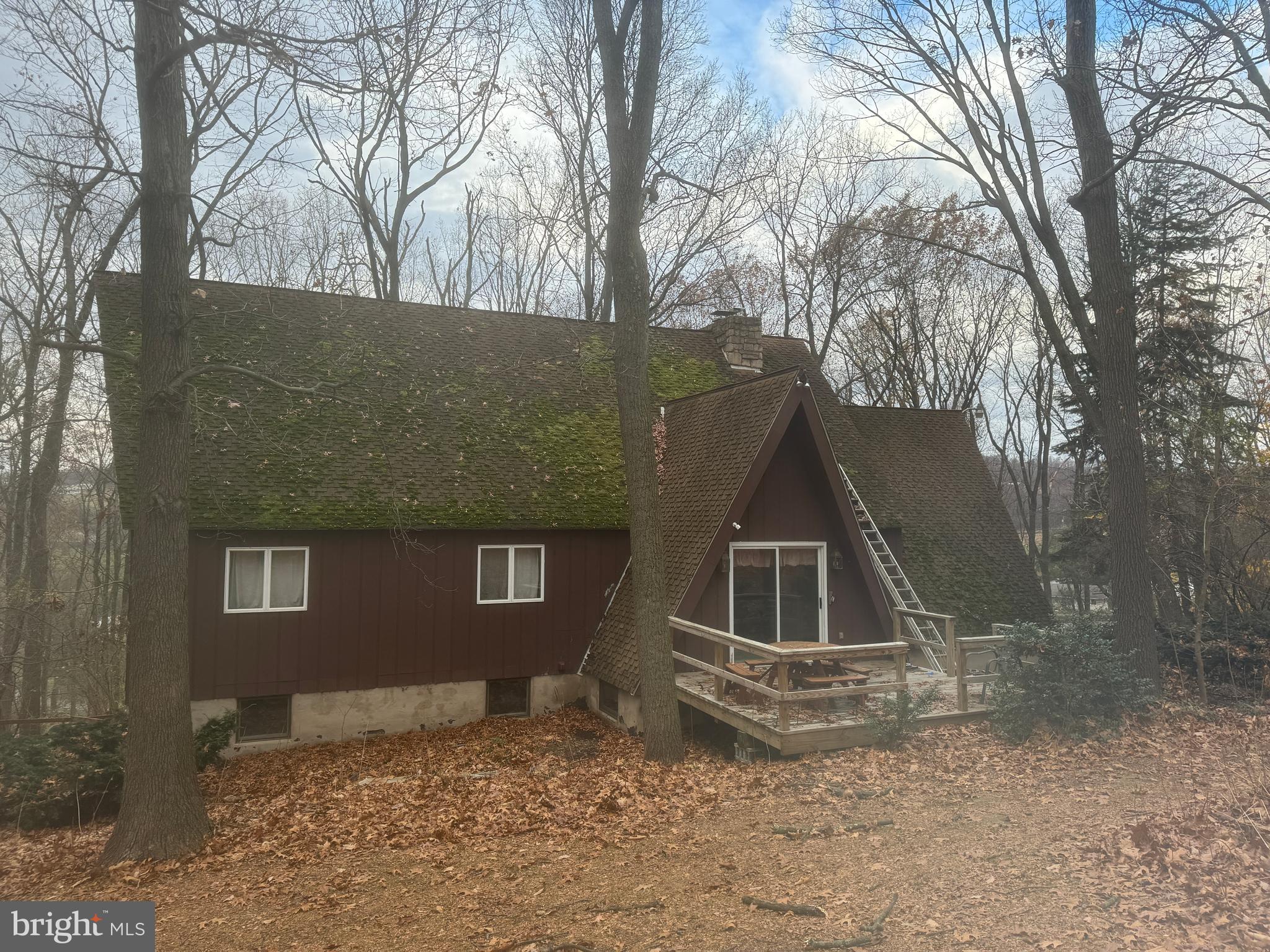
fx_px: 881
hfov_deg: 71.6
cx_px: 635
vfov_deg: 56.8
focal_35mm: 24
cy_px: 476
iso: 80
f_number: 1.78
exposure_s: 1/604
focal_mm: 6.76
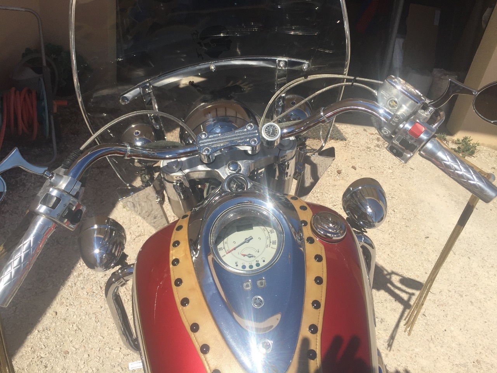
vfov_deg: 48.2
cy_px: 186
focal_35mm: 29
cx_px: 248
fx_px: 416
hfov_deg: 61.7
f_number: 2.2
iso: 32
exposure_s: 1/3968
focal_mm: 4.15
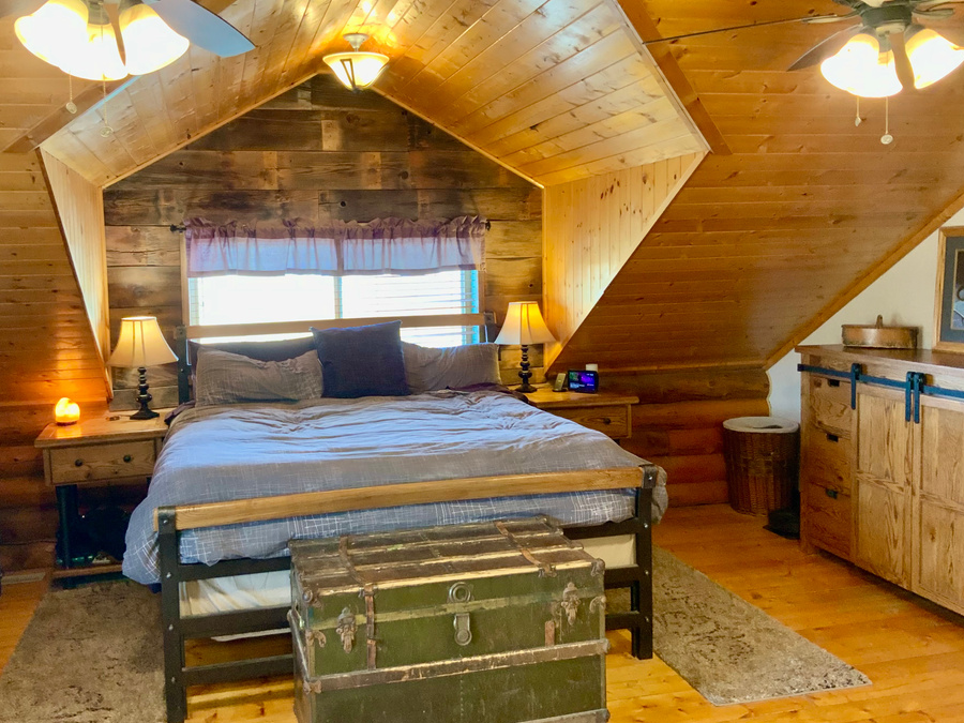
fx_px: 919
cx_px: 437
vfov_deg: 42.9
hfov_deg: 55.3
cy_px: 317
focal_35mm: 33
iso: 200
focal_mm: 3
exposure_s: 1/60
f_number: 1.8
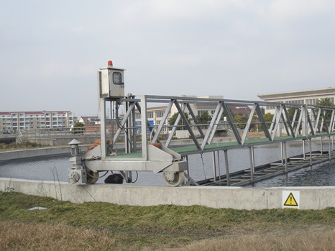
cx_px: 225
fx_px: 513
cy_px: 134
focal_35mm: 53
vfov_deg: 27.5
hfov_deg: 35.8
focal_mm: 6.7
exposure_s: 1/160
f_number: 4.5
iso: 50
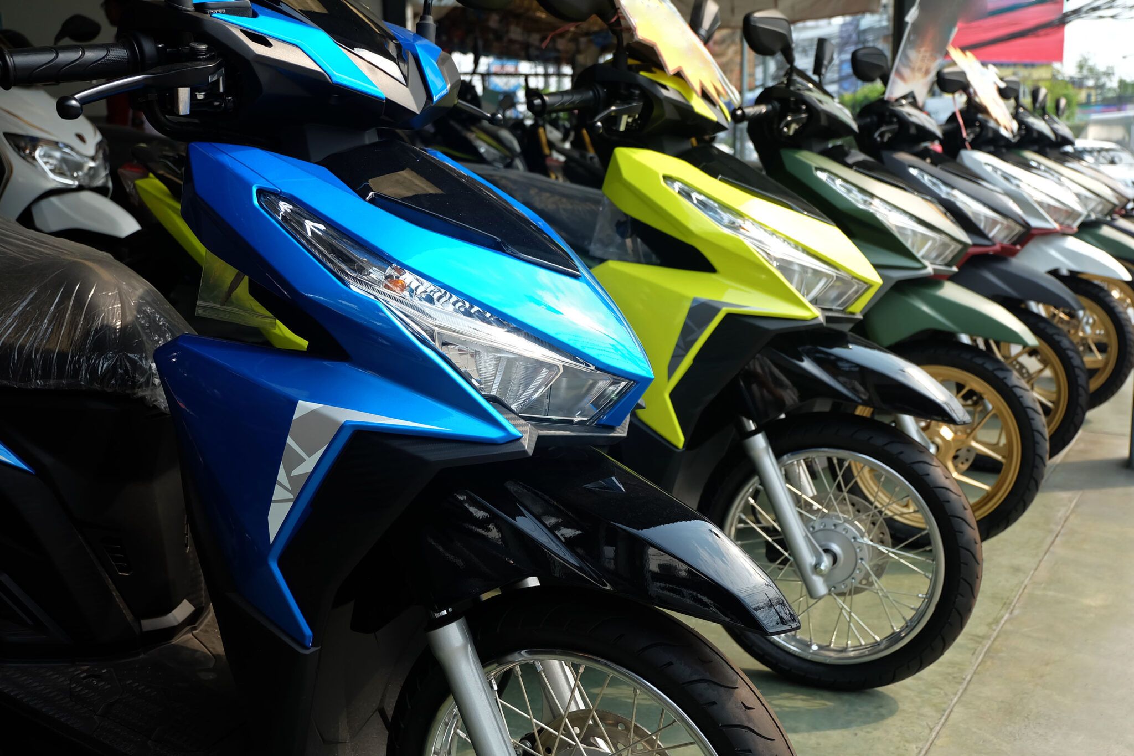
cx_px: 567
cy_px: 378
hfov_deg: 53.1
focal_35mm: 36
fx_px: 1134
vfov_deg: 36.9
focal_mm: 24.3
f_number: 4.5
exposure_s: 1/280
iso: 200
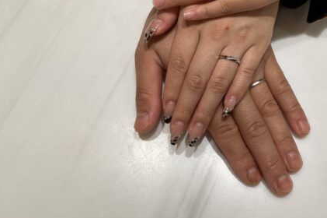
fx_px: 417
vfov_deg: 29.0
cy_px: 69
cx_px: 193
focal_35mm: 46
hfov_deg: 42.6
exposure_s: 1/129
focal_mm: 3.3
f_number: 2.4
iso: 25
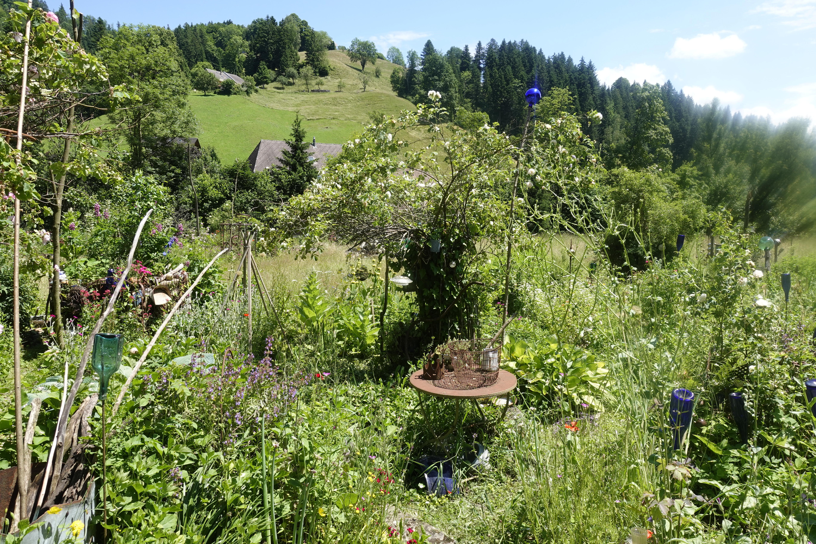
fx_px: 544
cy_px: 272
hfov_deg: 73.7
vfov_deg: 53.1
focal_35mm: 24
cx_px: 408
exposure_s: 1/250
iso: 125
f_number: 5.6
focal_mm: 8.8
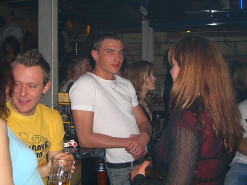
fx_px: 328
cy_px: 92
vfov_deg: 31.5
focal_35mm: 46
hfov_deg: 41.2
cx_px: 124
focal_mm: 9.5
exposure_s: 1/60
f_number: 3.1
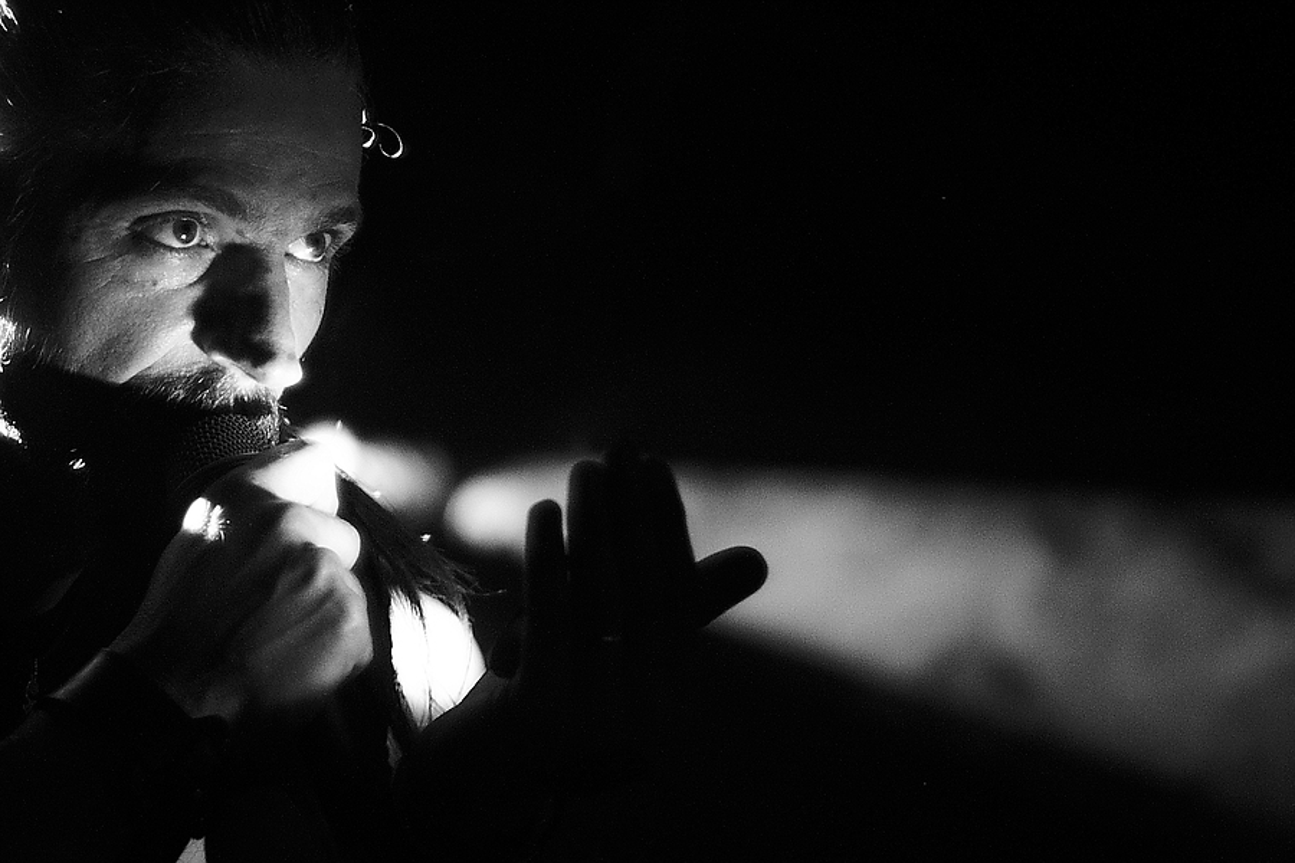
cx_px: 648
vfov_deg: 18.2
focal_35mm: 75
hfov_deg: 27.0
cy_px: 432
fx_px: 2698
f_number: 1.4
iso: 200
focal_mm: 50
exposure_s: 1/500
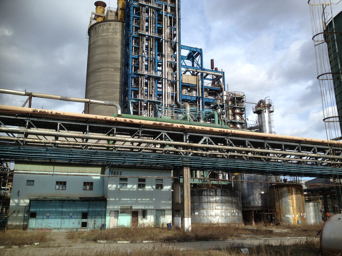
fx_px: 346
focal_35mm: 35
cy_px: 128
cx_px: 171
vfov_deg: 40.7
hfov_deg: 52.6
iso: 50
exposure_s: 1/1314
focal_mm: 4.28
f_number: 2.4
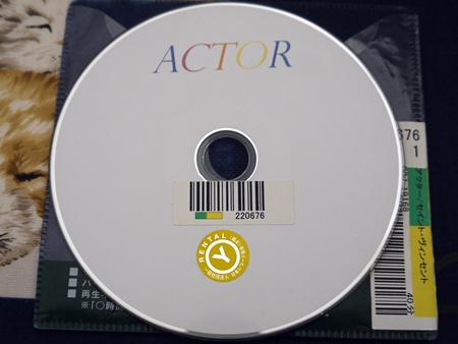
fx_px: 556
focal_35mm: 42
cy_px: 172
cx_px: 229
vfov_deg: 34.4
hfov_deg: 44.8
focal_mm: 15
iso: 320
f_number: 3.6
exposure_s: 1/60
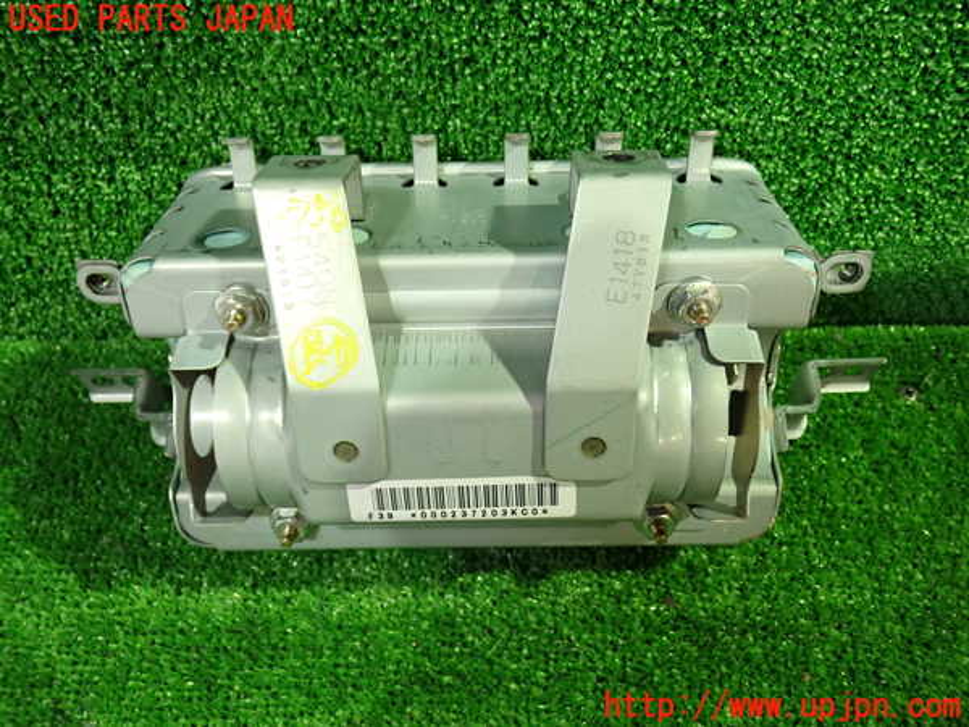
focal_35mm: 30
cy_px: 364
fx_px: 840
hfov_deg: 60.0
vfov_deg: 46.8
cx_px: 484
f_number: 2.3
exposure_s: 1/30
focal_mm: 5.4
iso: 500
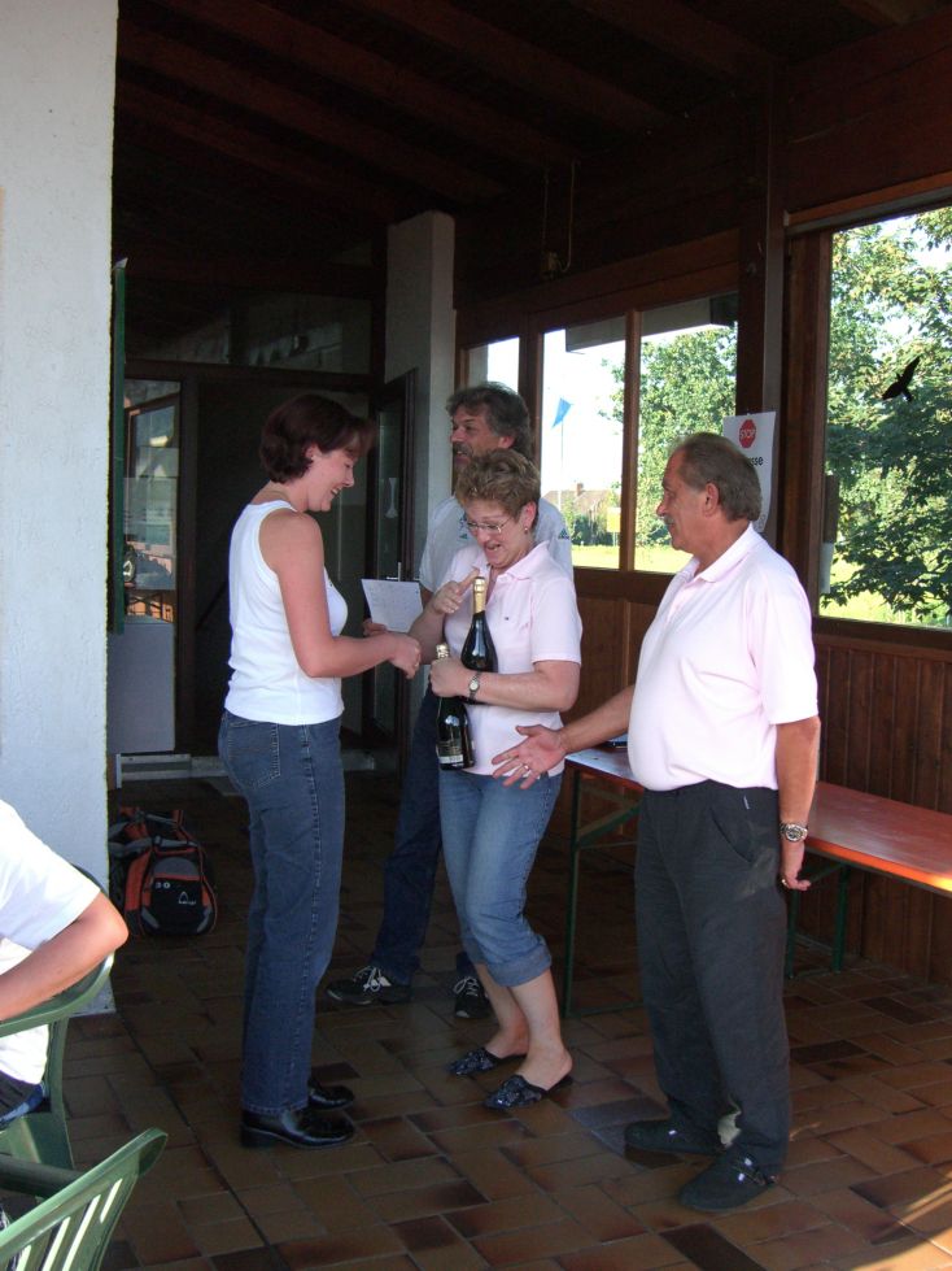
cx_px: 476
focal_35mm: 38
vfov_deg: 49.0
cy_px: 636
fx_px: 1394
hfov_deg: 37.7
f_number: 2.8
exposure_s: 1/500
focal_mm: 7.9
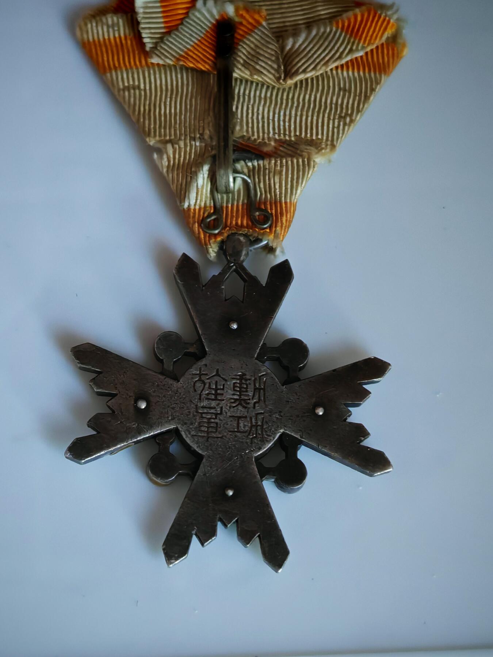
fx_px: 1804
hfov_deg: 15.6
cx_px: 246
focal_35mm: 95
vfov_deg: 20.7
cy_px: 328
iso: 500
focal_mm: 7.62
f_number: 1.6
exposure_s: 1/100
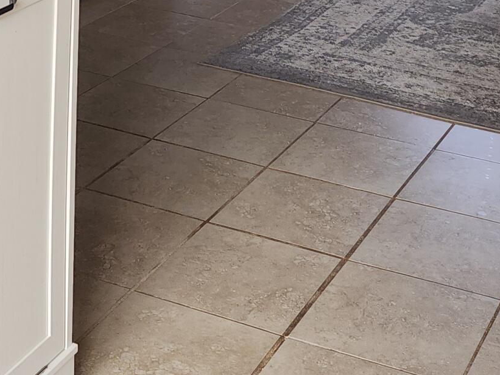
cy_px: -304
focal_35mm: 84
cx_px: 180
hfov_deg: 23.2
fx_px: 1213
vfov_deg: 15.2
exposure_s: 1/60
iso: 25
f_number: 1.8
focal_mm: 6.4
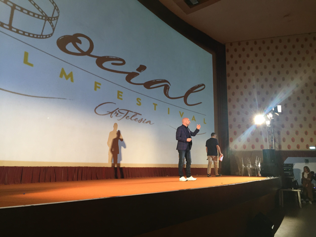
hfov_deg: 61.7
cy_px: 118
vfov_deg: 48.2
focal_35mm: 29
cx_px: 158
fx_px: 265
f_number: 2.2
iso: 160
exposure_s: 1/33
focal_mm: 4.15
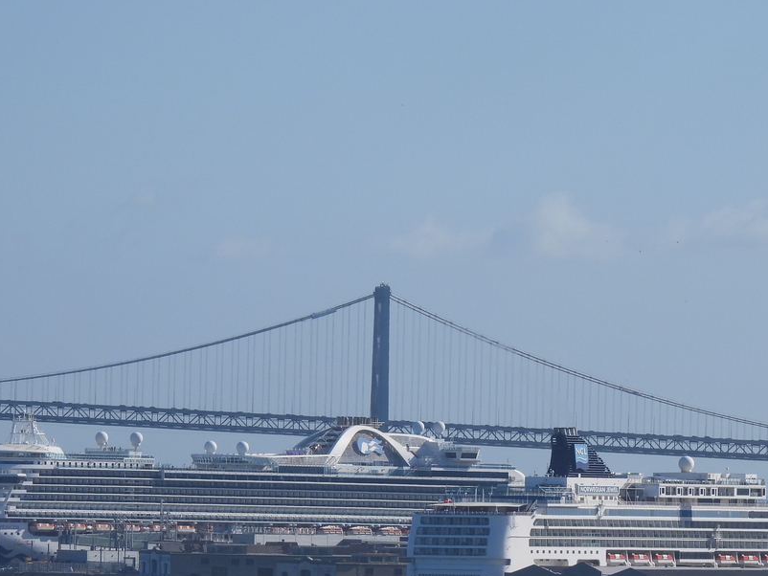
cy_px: 457
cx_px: 486
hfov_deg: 5.2
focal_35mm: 383
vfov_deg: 3.9
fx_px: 8500
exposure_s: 1/1250
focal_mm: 42.8
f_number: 4.5
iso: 100
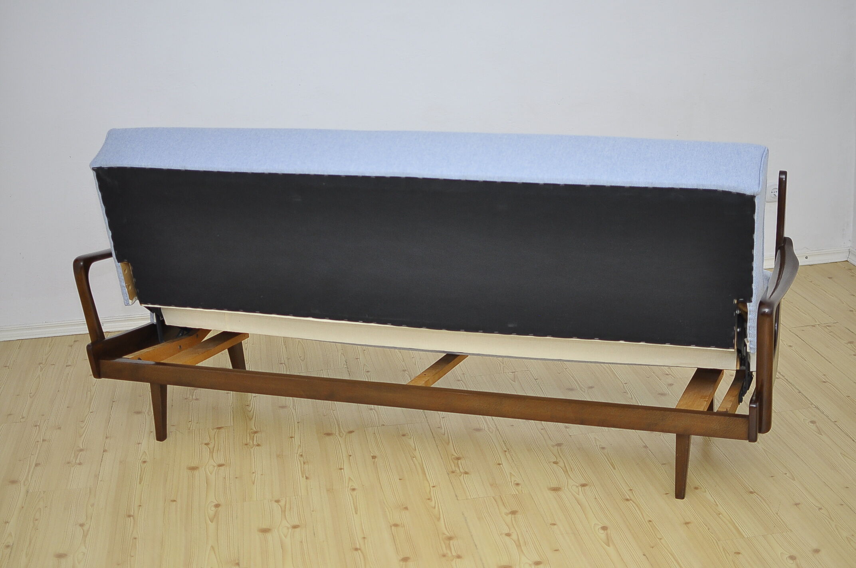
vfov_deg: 25.7
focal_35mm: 52
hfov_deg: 37.9
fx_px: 1247
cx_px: 428
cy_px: 284
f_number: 1.8
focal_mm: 35
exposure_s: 1/160
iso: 400
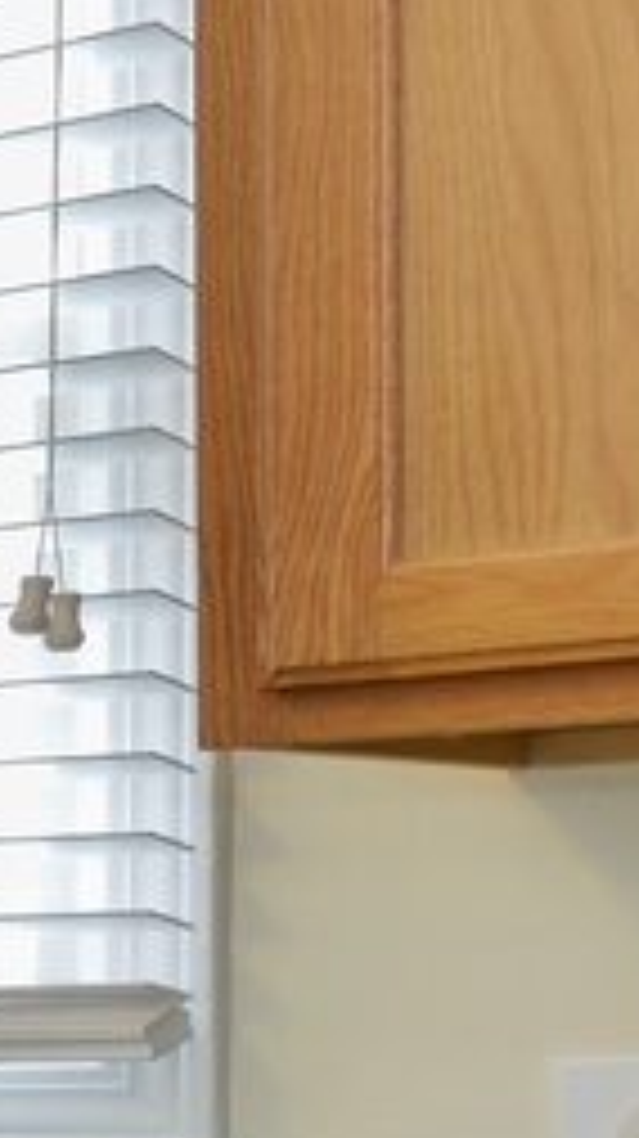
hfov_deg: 5.8
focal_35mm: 114
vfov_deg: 18.4
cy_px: 1080
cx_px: -2799
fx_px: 3440
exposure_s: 1/6
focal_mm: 17
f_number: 8
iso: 200
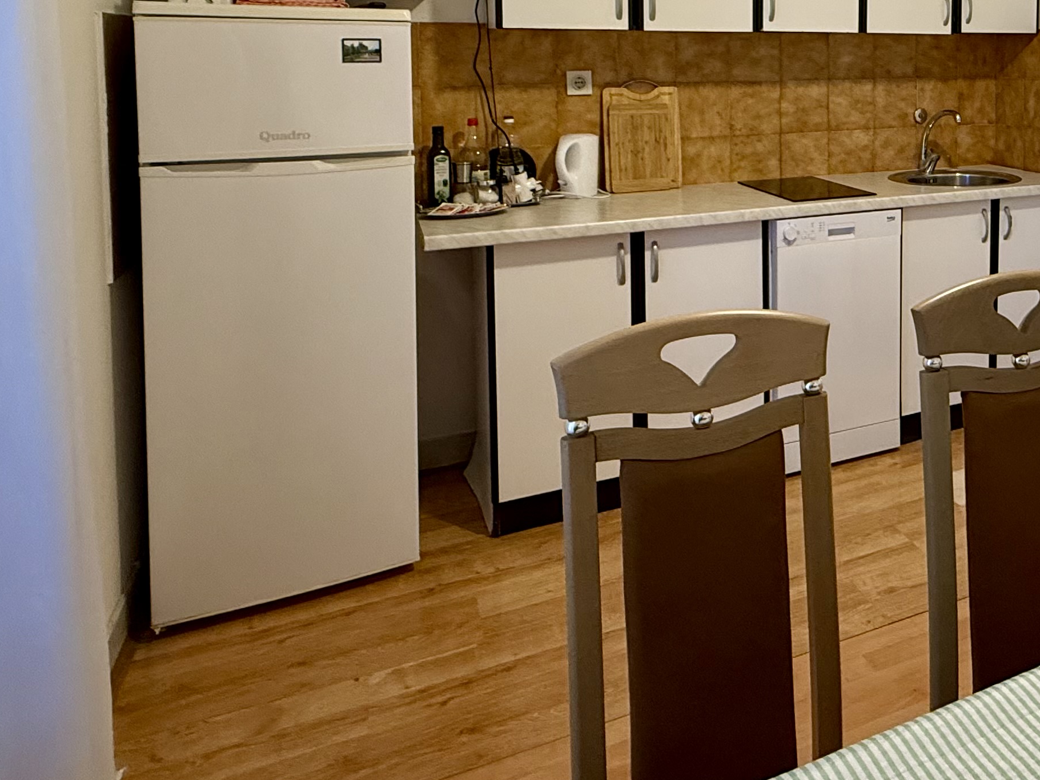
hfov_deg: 52.6
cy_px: 105
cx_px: 898
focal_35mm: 31
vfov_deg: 42.4
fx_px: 931
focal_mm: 2.22
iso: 250
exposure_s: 1/50
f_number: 2.2
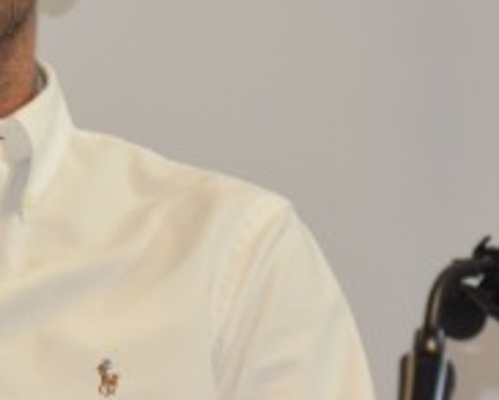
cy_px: -23
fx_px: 6861
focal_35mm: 464
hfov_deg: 4.2
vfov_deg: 3.3
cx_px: -36
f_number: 5.3
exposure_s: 1/100
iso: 800
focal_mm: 75
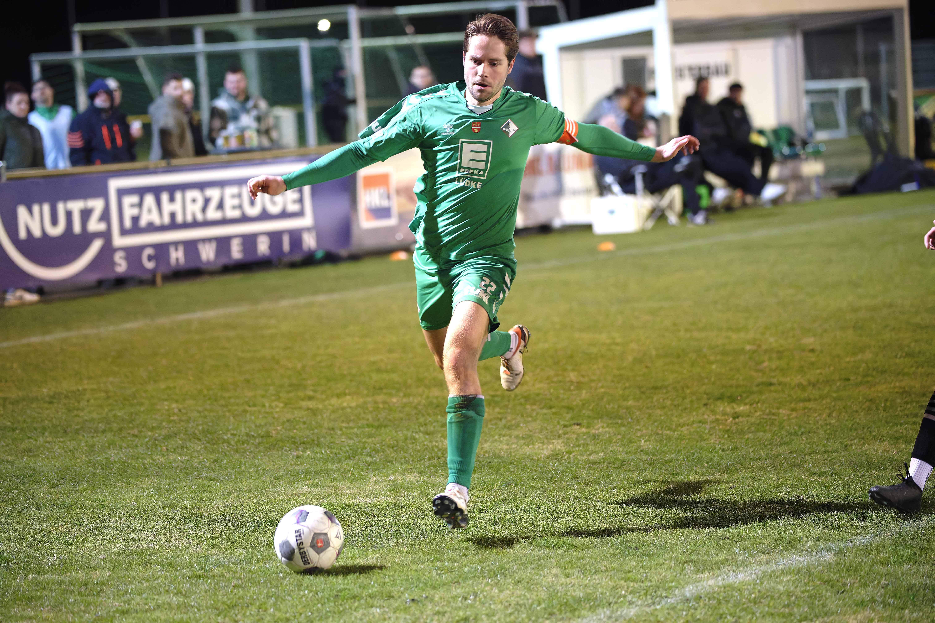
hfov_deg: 16.4
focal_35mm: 125
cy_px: 312
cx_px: 468
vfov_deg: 11.0
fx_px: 3246
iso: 25600
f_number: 2.8
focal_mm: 125
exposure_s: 1/800
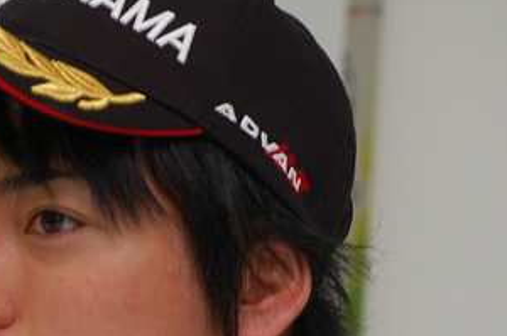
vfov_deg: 3.1
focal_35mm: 441
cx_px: -7
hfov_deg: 4.7
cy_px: 370
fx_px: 6201
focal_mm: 122
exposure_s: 1/60
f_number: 8
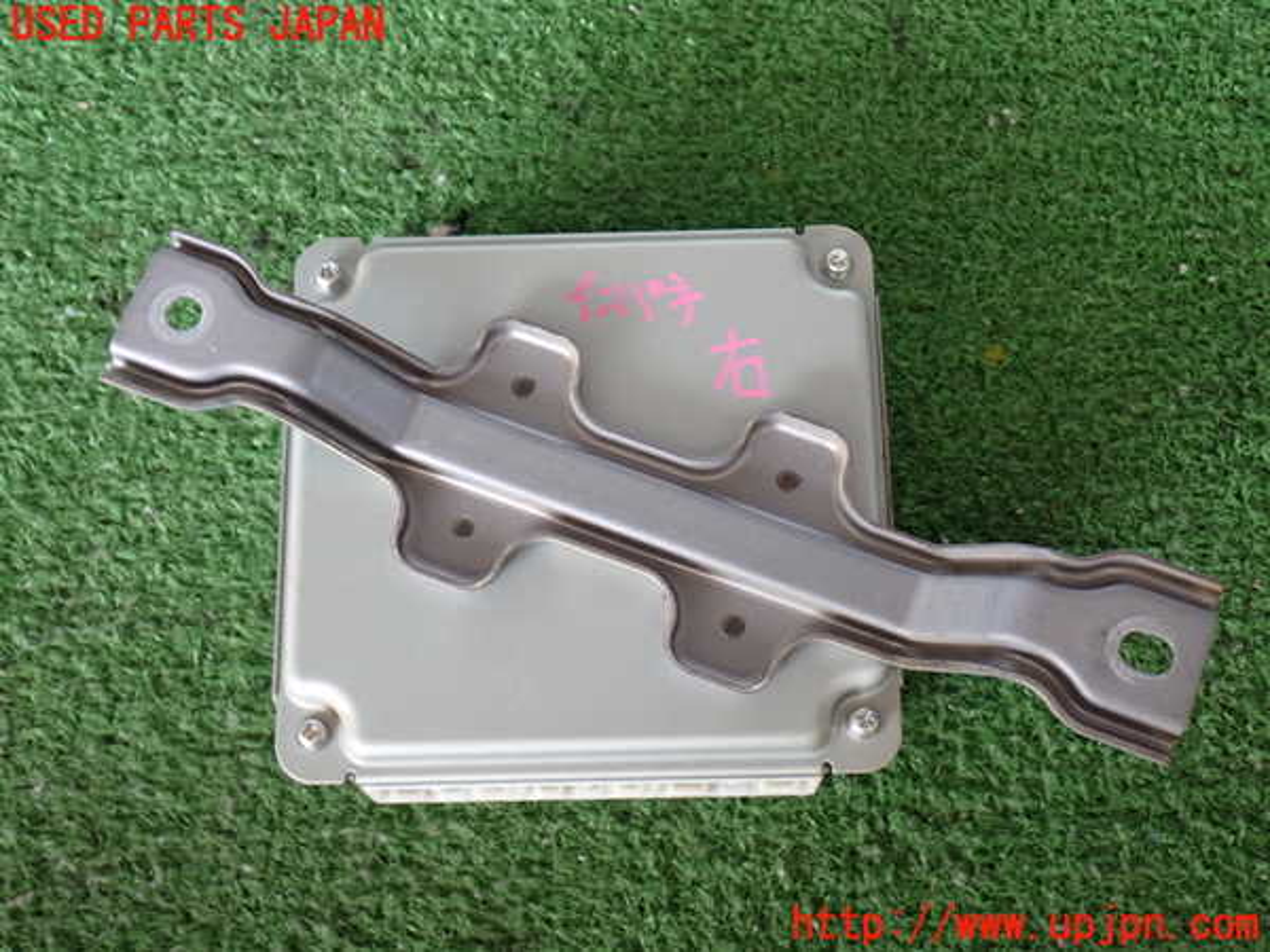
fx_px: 1834
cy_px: 476
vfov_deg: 29.1
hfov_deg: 38.2
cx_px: 635
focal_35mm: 50
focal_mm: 9.01
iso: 200
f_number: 3.2
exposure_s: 1/50
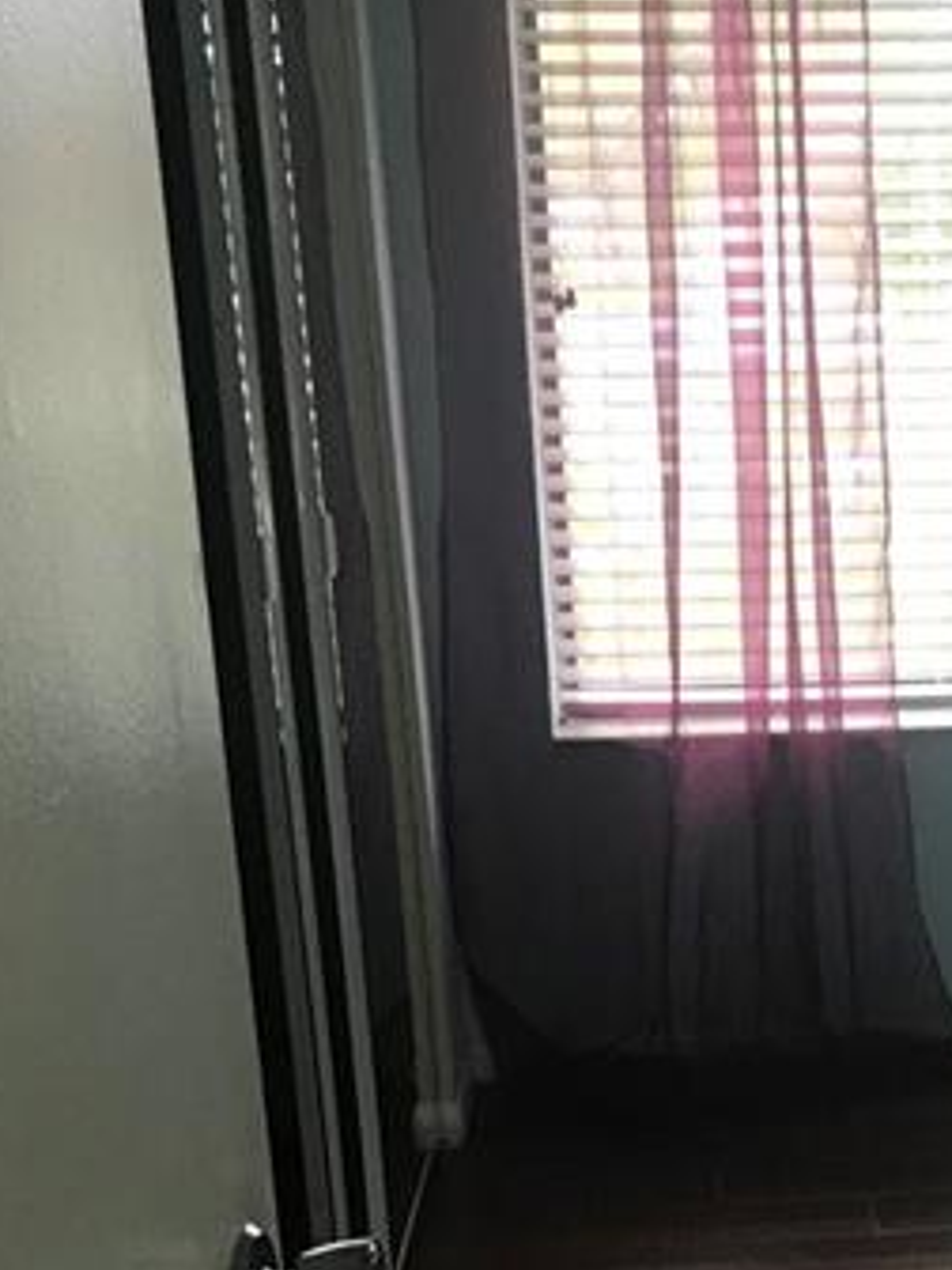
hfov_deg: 22.1
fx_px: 2347
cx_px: 941
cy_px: 1066
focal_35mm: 64
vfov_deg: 29.4
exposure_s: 1/27
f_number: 1.8
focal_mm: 3.99
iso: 32
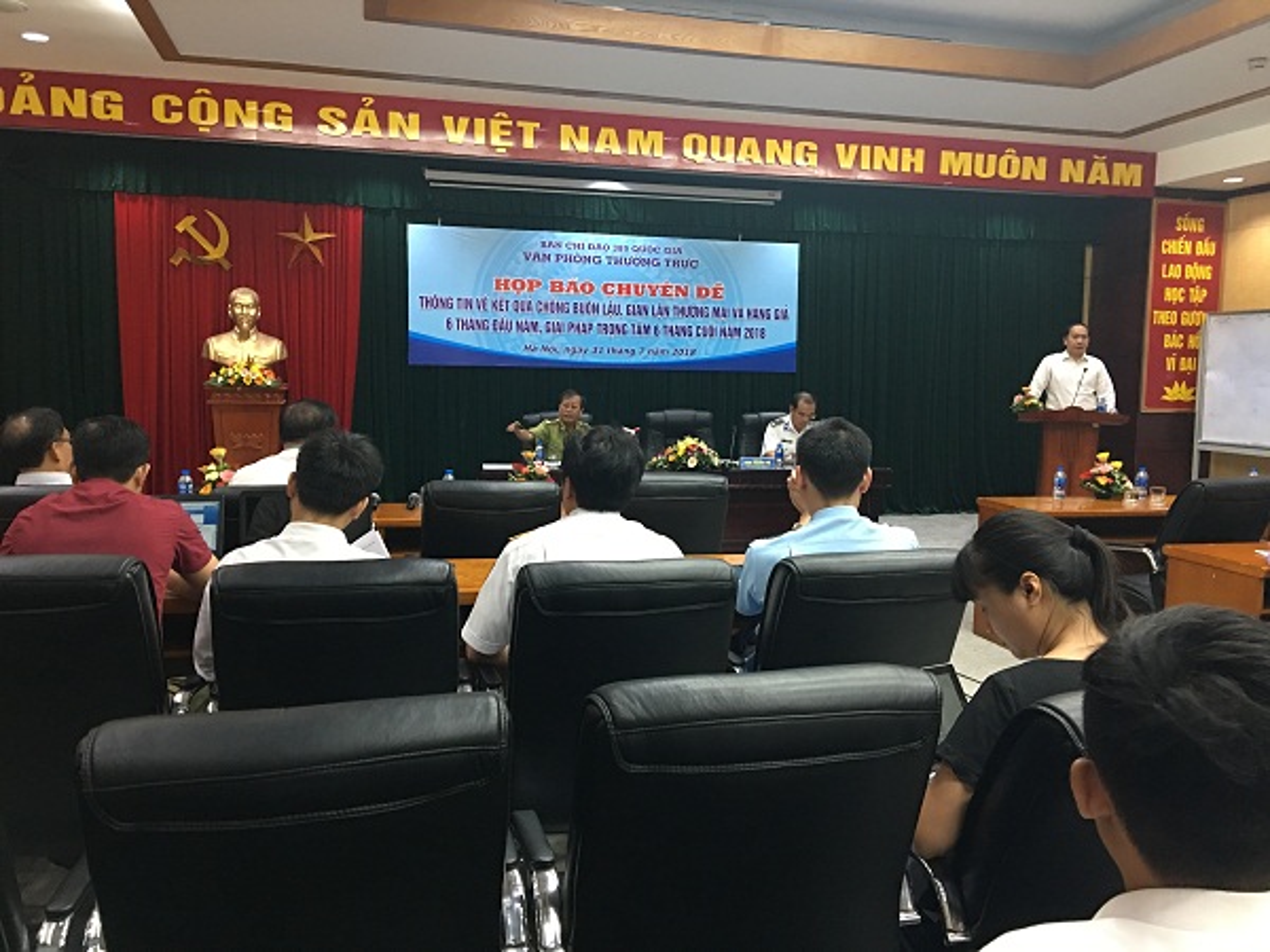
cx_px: 635
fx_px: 1064
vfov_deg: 48.2
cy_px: 476
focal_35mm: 29
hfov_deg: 61.7
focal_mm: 4.15
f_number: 2.2
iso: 80
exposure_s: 1/10
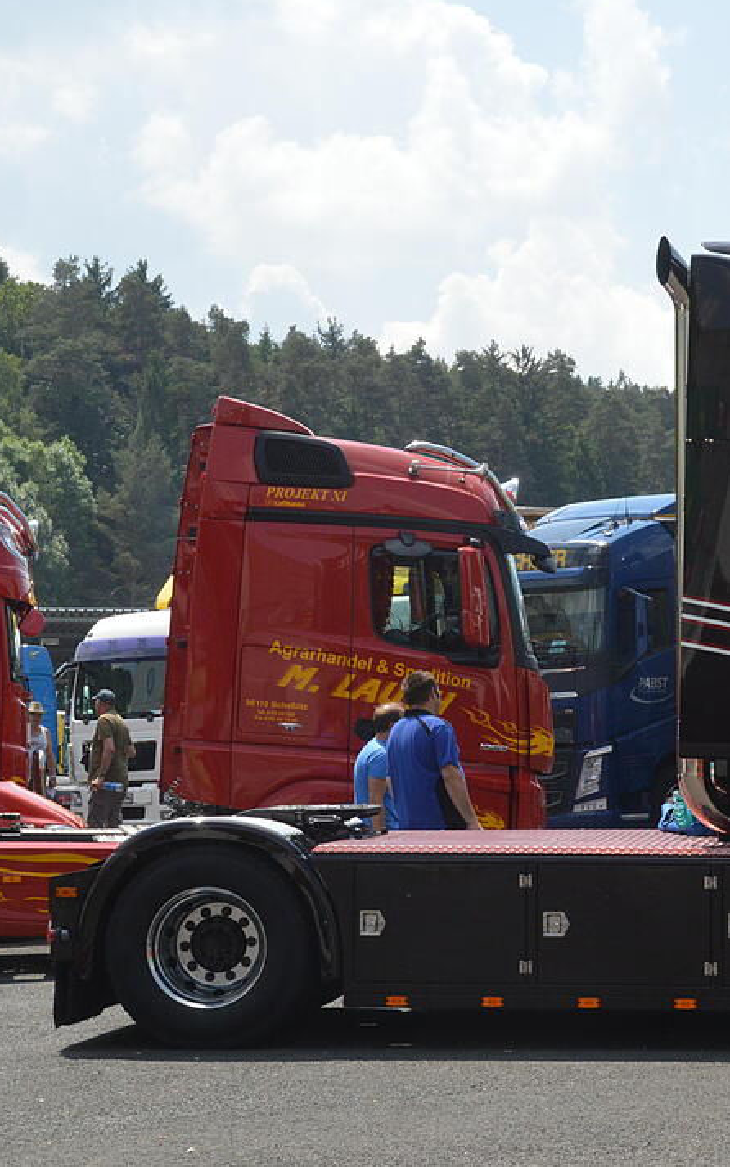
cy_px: 581
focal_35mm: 111
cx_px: 576
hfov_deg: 11.8
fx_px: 3531
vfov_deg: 18.8
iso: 800
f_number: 14
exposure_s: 1/800
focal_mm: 48
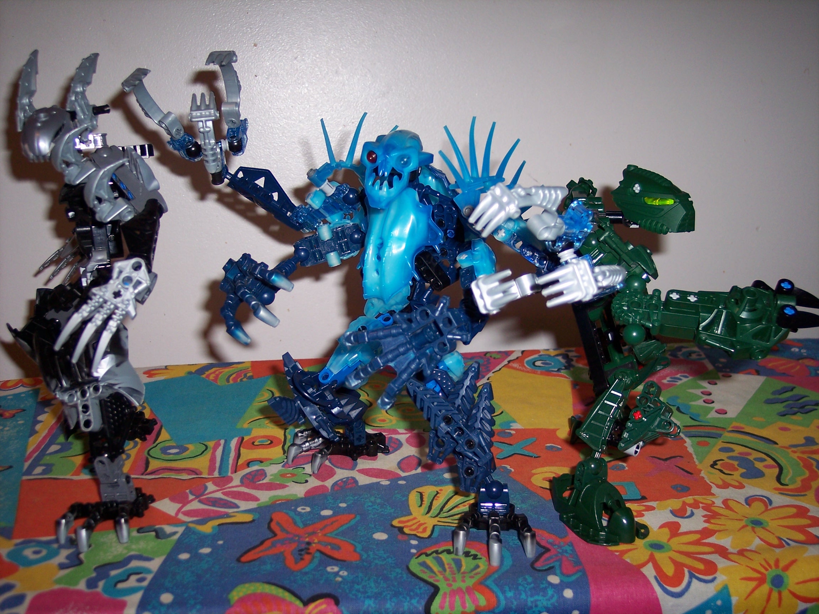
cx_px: 410
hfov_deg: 47.9
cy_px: 307
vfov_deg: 36.8
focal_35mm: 39
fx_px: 923
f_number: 2.8
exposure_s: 1/60
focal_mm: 8
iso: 100
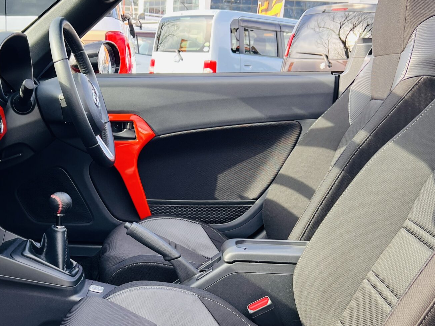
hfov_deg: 37.3
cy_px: 239
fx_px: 641
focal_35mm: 51
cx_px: 168
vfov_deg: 28.2
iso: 50
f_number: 1.5
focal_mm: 5.7
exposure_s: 1/296
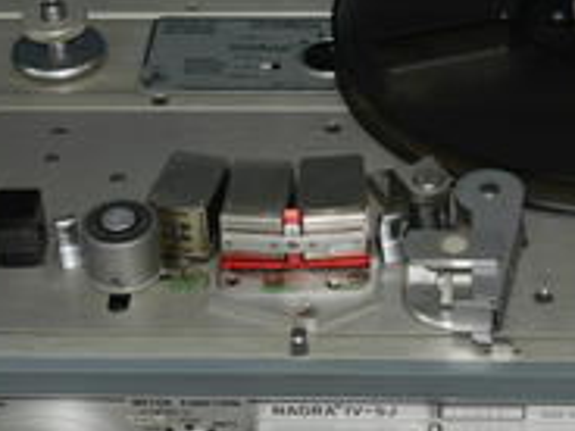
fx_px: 2027
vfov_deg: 12.1
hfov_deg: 16.1
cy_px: 187
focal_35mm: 122
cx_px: 334
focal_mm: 28
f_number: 11
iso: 400
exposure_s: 1/60
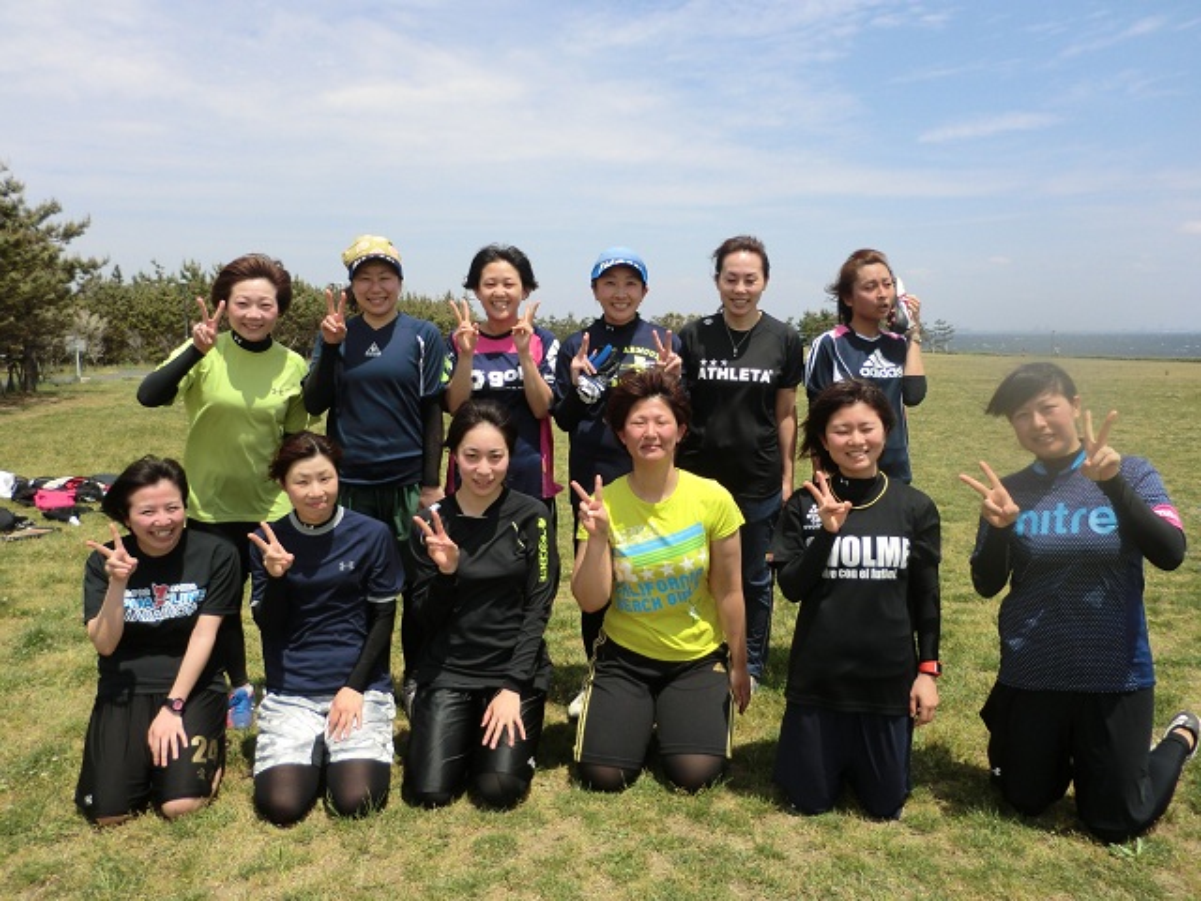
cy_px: 450
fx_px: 937
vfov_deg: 51.4
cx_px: 600
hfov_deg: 65.3
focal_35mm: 27
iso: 50
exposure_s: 1/1000
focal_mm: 4.9
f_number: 3.2
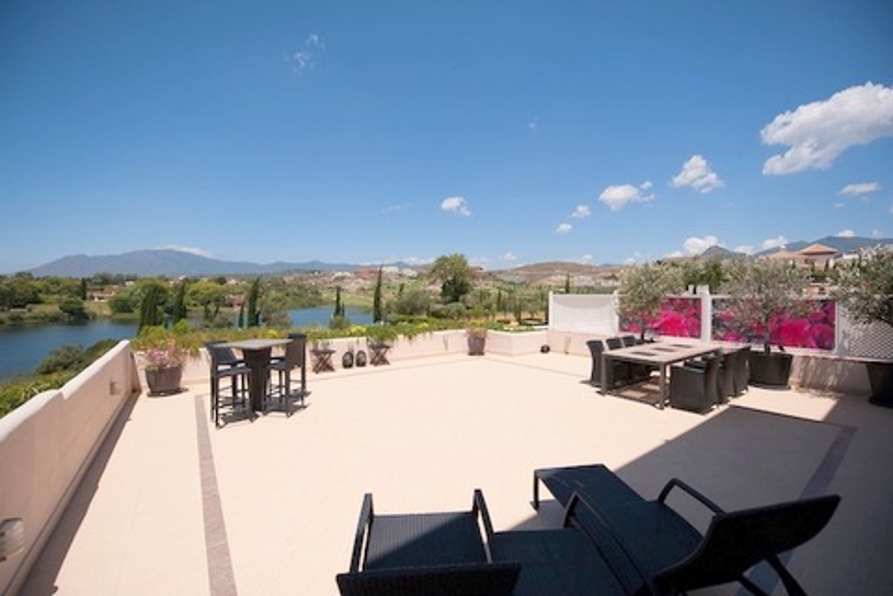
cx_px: 446
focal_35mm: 14
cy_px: 298
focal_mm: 14
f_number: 3.5
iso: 200
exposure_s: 1/4000
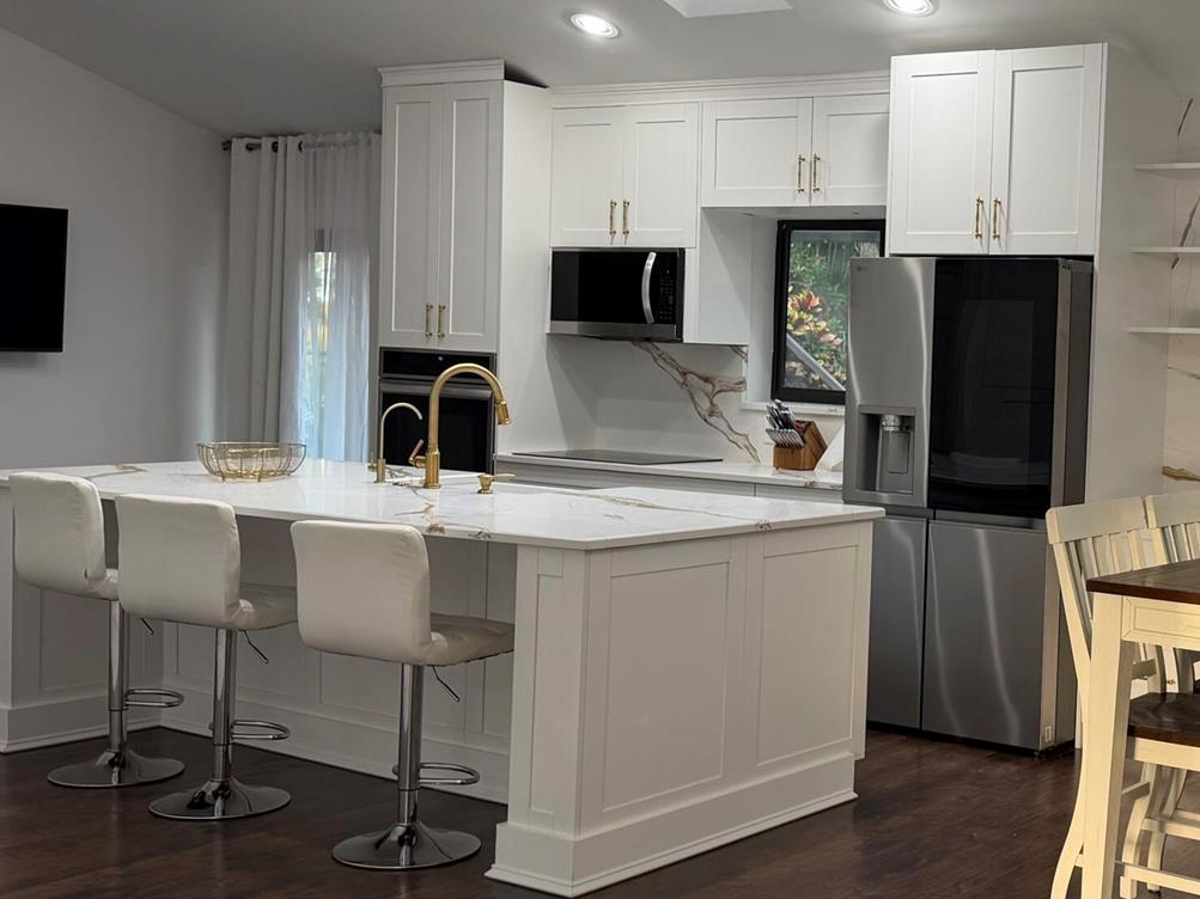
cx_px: 1034
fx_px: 1698
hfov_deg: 36.9
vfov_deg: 29.7
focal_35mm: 49
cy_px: 418
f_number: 1.78
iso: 125
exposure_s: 1/60
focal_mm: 6.76
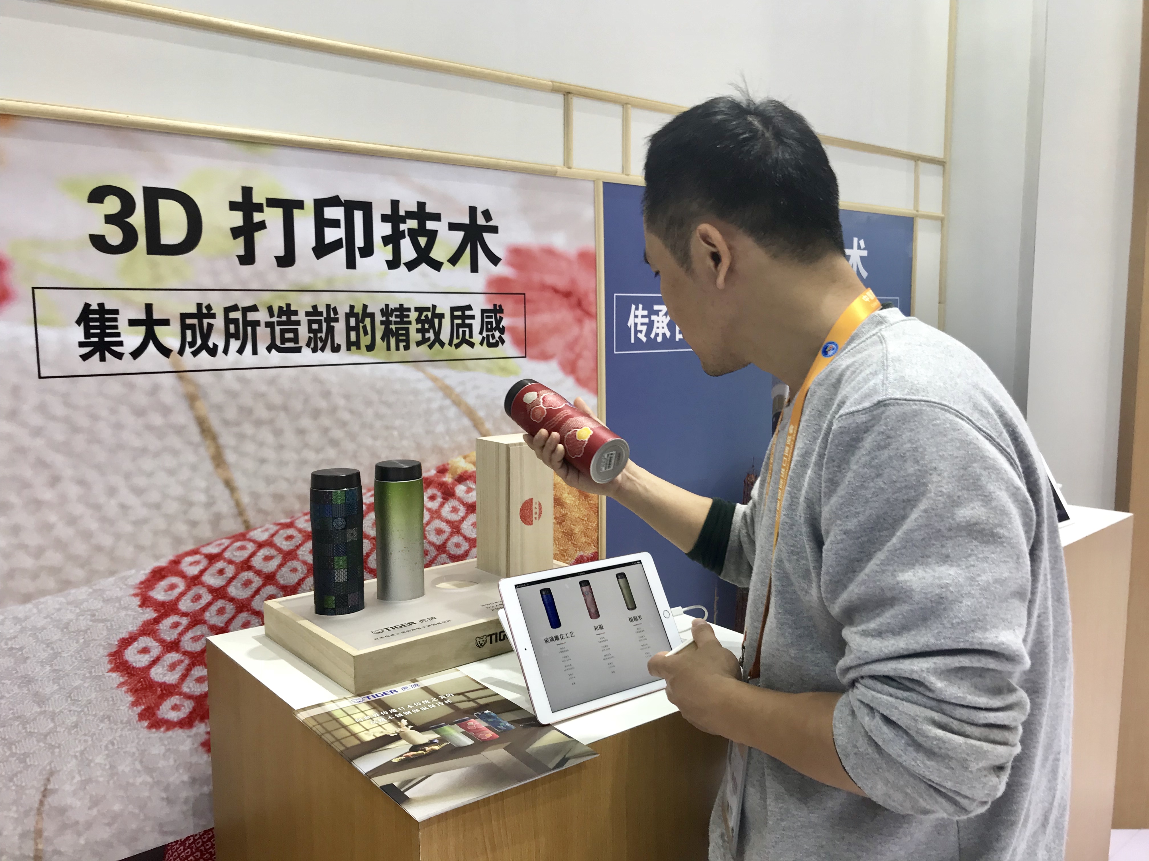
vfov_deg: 49.7
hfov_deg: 63.4
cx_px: 574
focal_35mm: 28
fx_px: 929
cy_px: 430
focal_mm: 3.99
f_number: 1.8
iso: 32
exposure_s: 1/100
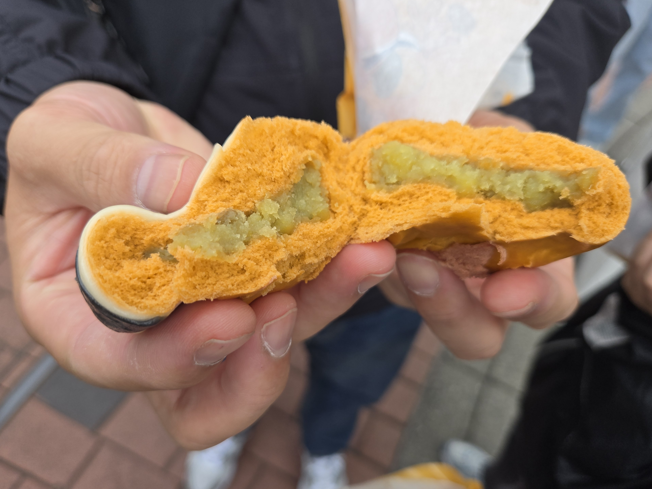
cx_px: 318
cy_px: 251
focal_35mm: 24
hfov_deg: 71.6
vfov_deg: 56.8
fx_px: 452
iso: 80
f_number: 1.8
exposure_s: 1/1036
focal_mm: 5.4
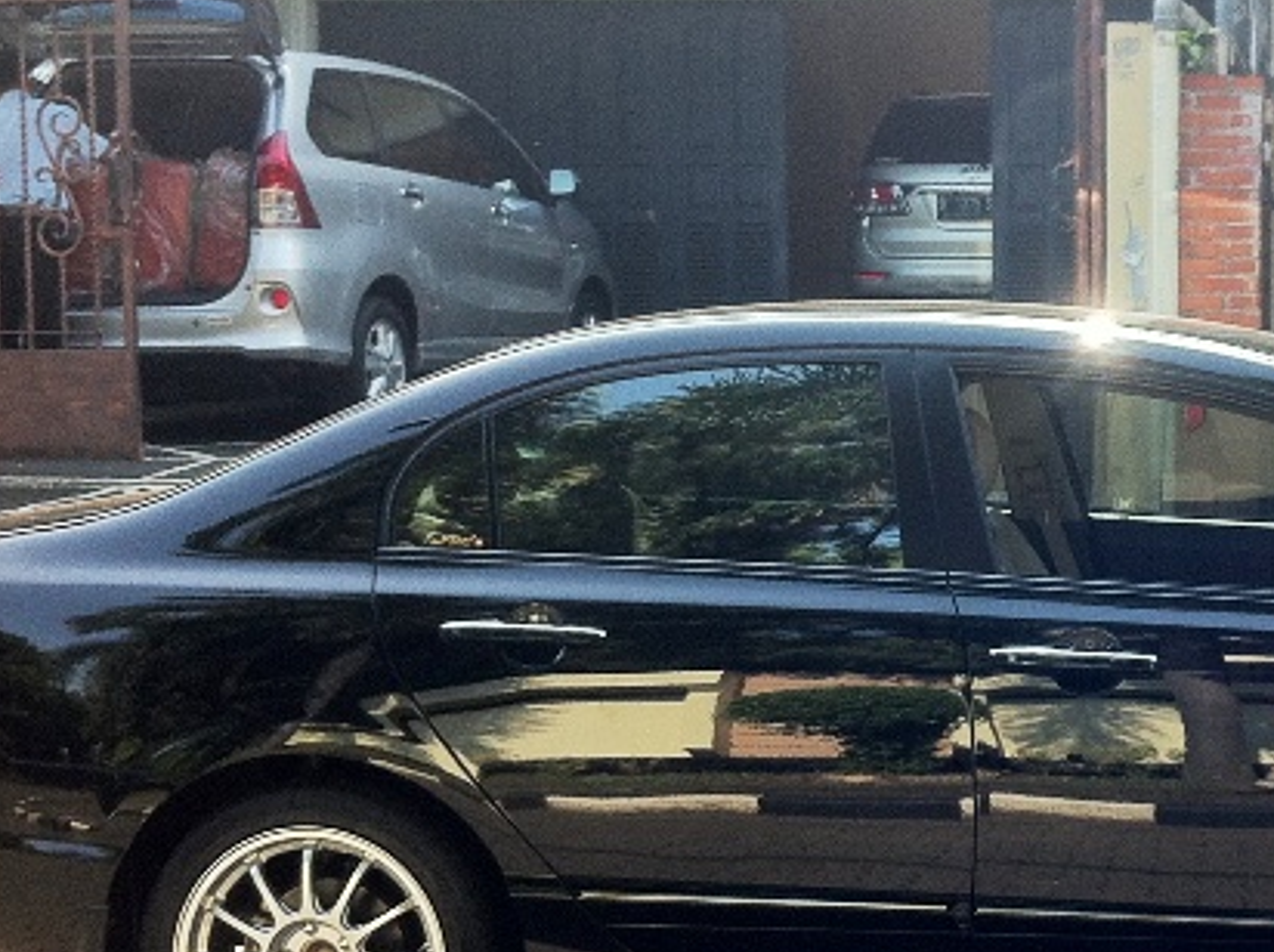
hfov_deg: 24.5
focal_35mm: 77
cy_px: 467
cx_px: 1189
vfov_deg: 19.1
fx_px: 2831
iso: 80
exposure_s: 1/152
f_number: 2.8
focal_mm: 3.85
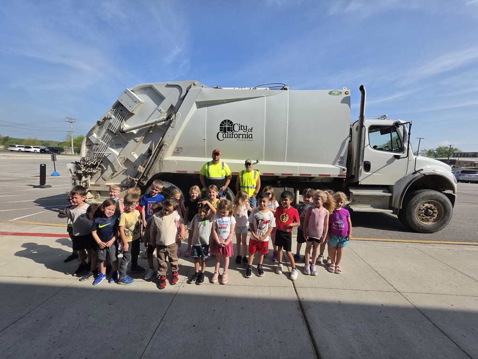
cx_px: 239
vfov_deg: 89.9
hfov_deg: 106.2
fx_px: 180
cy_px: 180
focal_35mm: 13
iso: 32
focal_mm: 2.2
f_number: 1.9
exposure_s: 1/1962
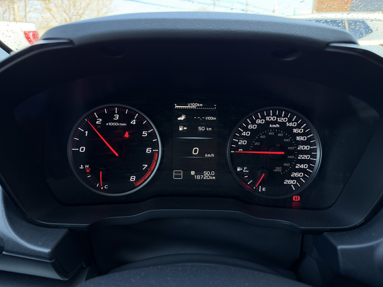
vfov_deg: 56.8
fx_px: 266
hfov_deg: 71.6
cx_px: 192
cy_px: 144
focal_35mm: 24
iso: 200
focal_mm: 6.76
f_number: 1.78
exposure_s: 1/100
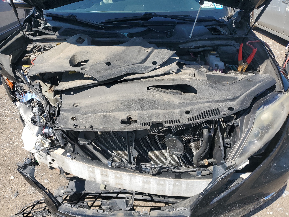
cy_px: 108
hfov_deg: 67.3
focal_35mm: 26
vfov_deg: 53.1
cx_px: 144
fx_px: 217
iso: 50
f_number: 1.5
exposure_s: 1/2000
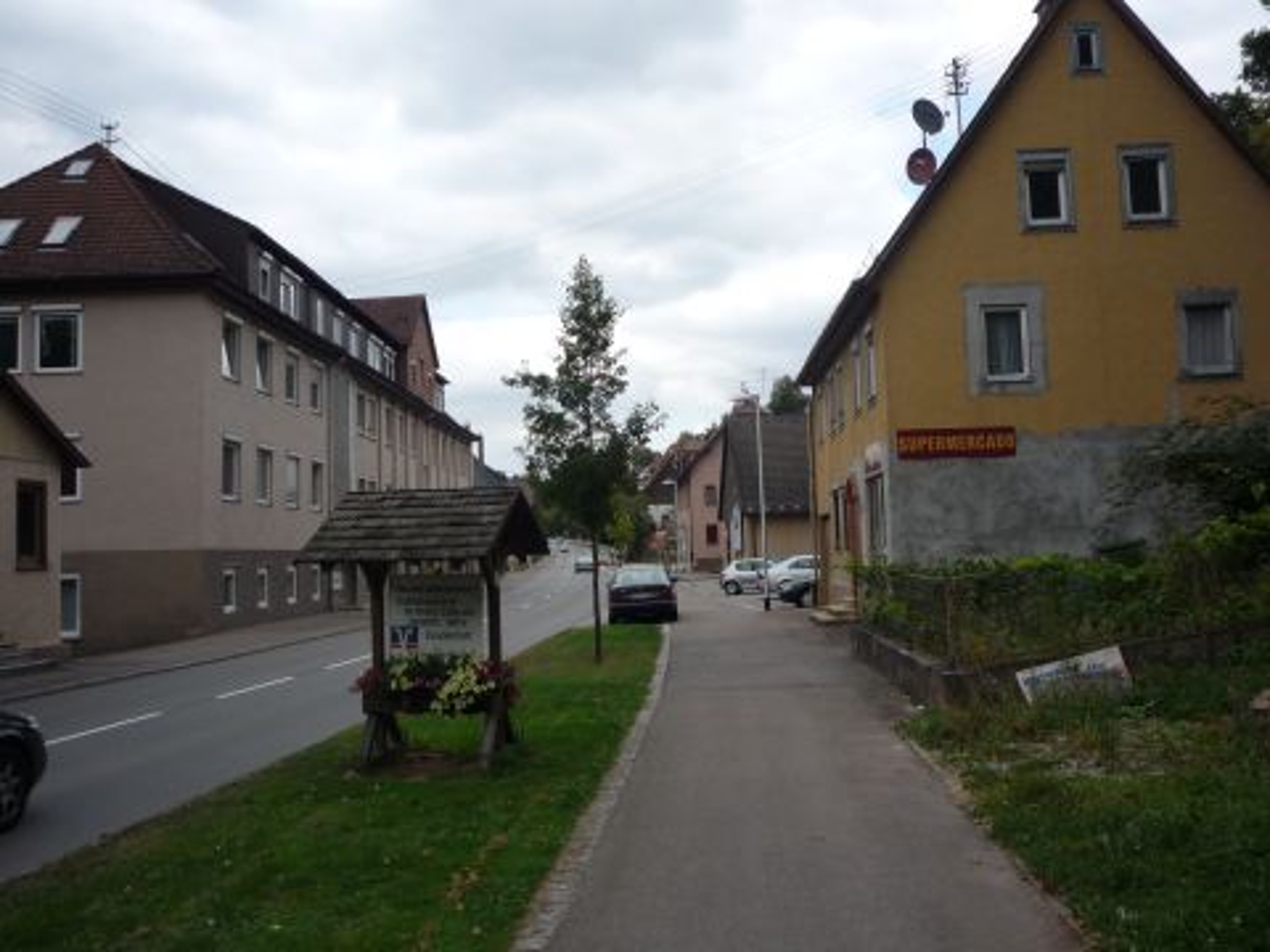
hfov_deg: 56.8
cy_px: 476
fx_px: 1174
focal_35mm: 32
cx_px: 635
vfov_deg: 44.2
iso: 100
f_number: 4
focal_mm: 5.2
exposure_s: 1/400
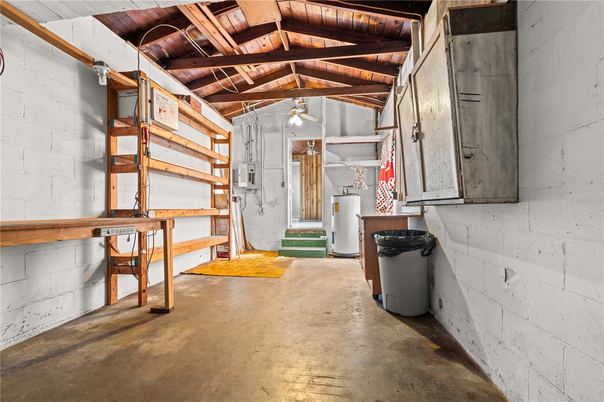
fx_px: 268
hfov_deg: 96.7
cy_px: 201
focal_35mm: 16
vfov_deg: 73.7
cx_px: 302
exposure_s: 20
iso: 200
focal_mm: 16
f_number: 8
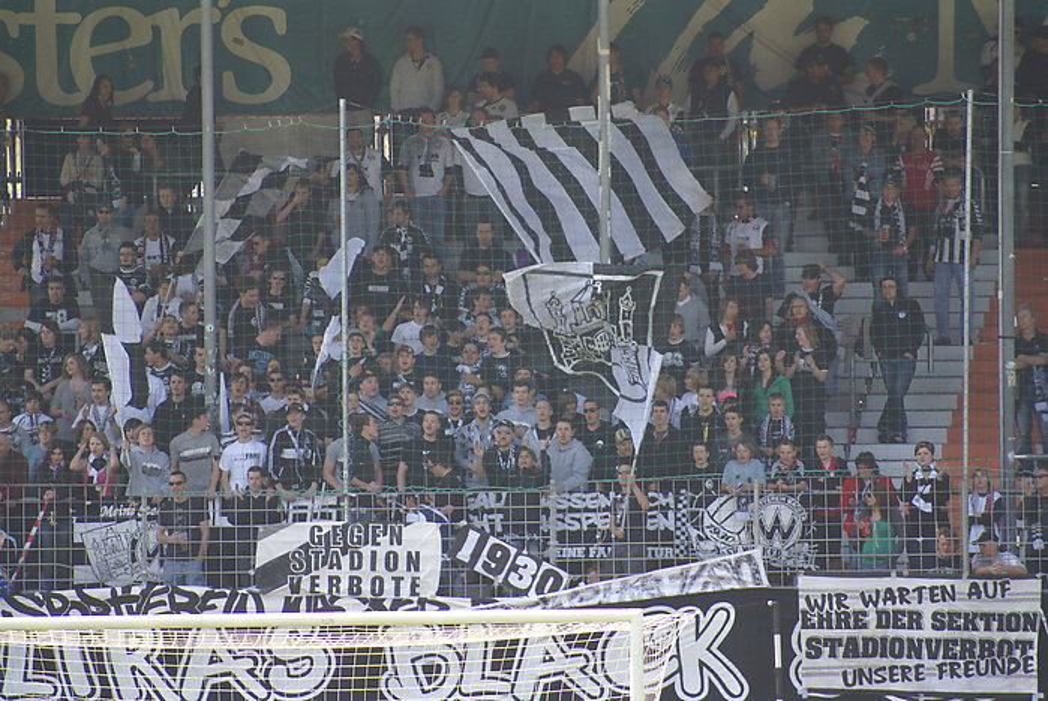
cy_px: 350
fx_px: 13116
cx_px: 524
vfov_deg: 3.1
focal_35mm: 450
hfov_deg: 4.6
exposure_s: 1/500
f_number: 5.6
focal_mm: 300
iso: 500
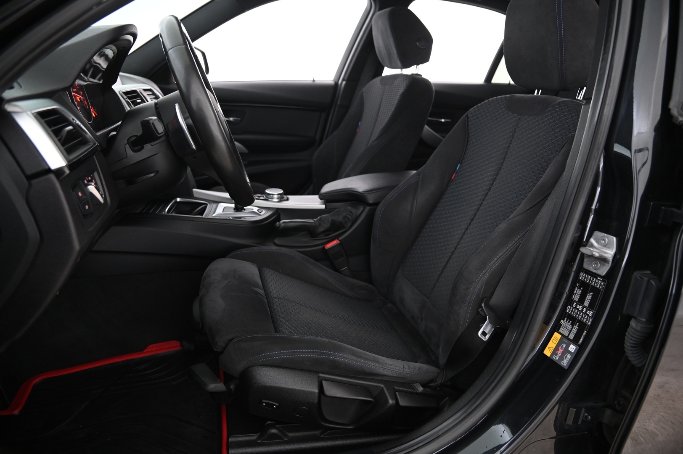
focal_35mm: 24
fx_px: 455
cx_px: 342
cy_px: 227
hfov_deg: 73.8
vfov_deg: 53.1
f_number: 4
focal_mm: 24
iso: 2000
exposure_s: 1/15
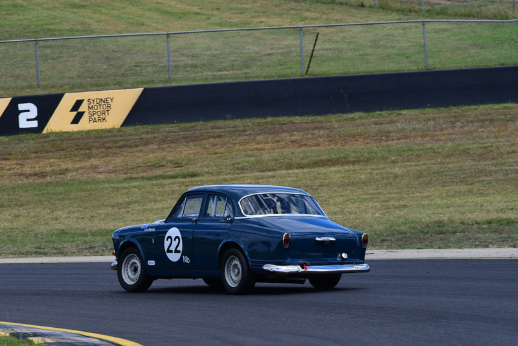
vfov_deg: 3.5
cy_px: 173
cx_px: 259
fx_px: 5613
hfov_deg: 5.3
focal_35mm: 390
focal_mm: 260
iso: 640
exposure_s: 1/640
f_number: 13
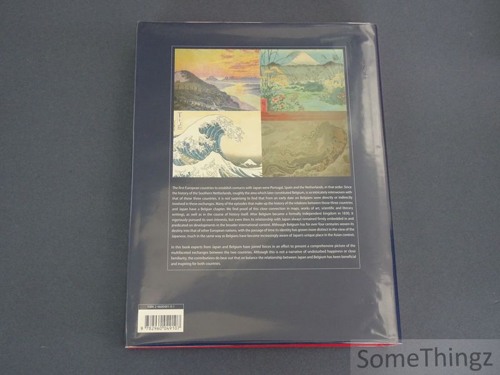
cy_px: 188
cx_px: 250
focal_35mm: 44
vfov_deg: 32.9
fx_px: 636
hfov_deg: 42.9
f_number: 4.5
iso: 500
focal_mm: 7.58
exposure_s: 1/50
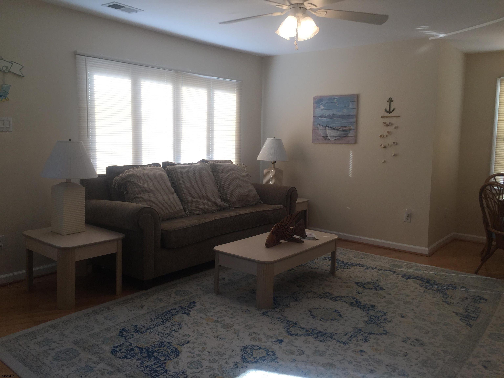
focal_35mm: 29
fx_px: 422
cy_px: 189
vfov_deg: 48.2
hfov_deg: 61.7
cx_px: 252
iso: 32
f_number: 2.2
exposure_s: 1/129
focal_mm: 4.15
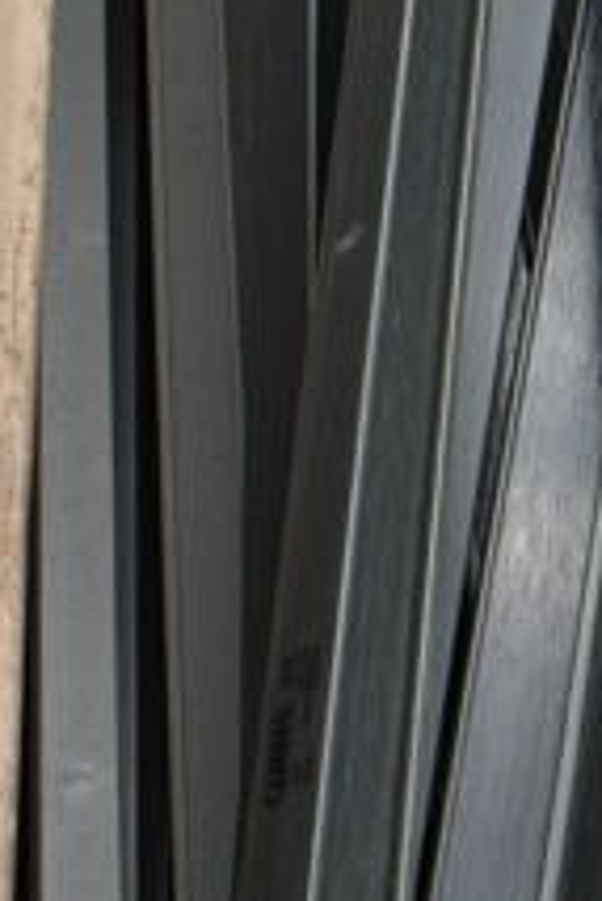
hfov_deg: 11.1
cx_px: 1116
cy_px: 356
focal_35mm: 115
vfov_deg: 17.8
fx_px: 2880
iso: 100
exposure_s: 1/250
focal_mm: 18
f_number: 9
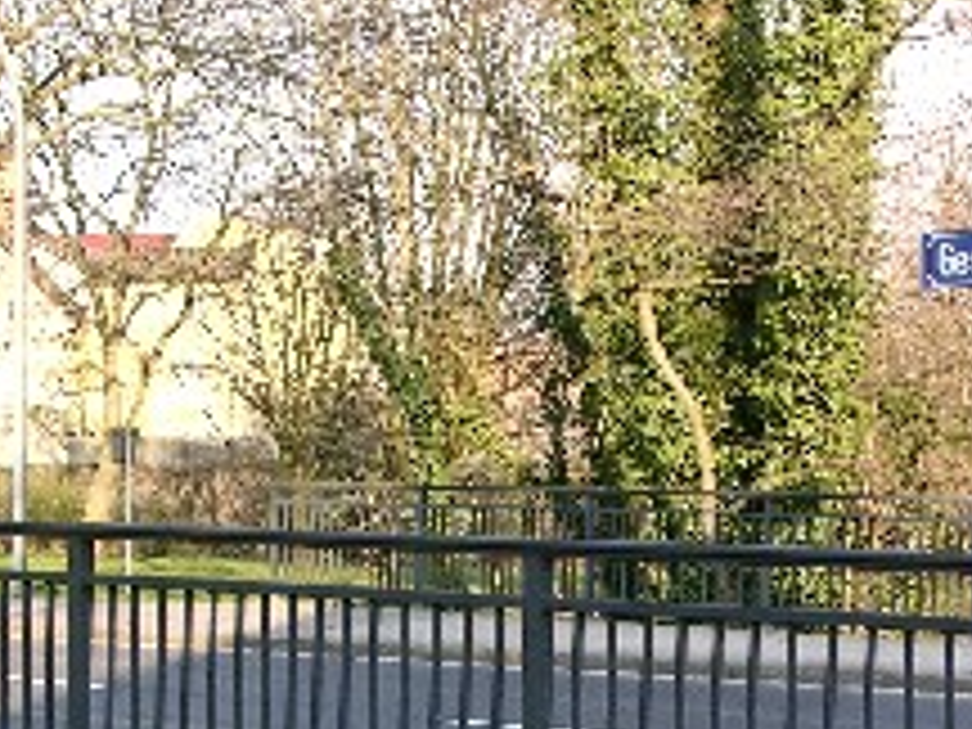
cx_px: 475
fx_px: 2668
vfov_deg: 15.4
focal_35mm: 95
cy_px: 648
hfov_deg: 20.7
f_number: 5
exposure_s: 1/46.1
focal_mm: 8.9
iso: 50
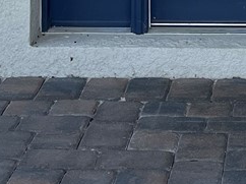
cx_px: 249
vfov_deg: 8.0
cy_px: -236
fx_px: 1221
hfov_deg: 11.4
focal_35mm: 172
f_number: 1.5
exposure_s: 1/1412
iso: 50
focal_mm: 5.7
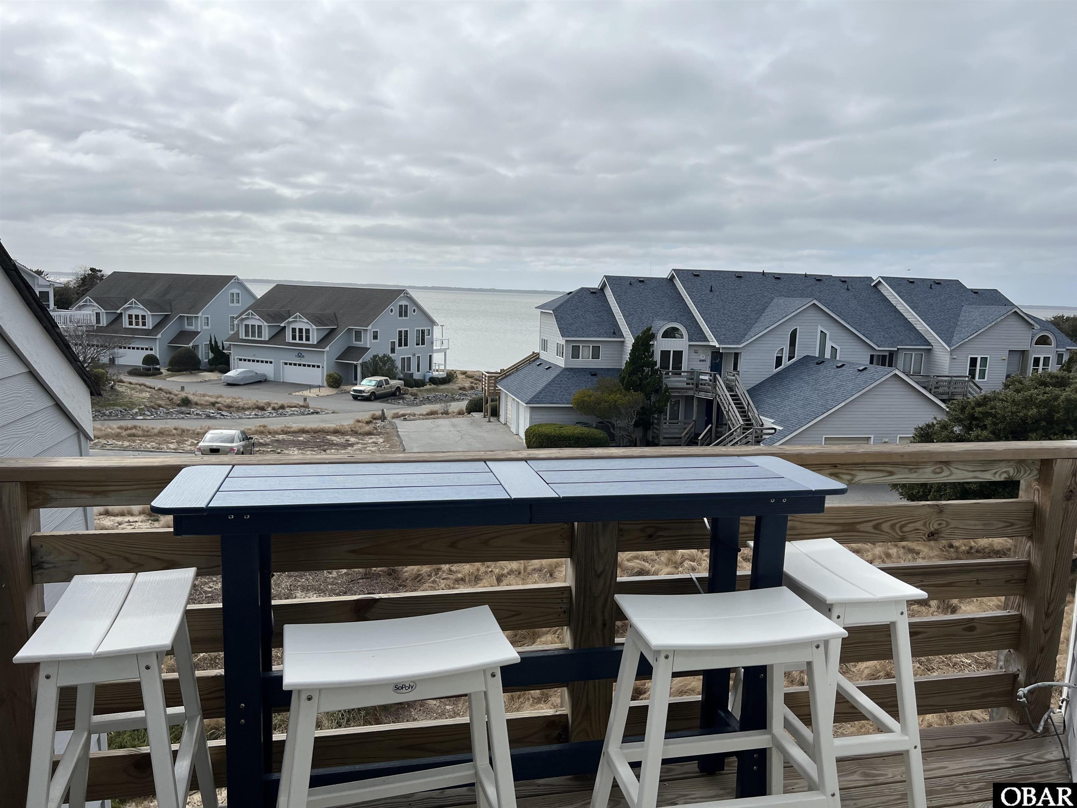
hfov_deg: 67.3
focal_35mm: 26
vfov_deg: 53.1
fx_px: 809
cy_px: 404
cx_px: 538
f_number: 1.5
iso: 50
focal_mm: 5.7
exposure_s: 1/8000
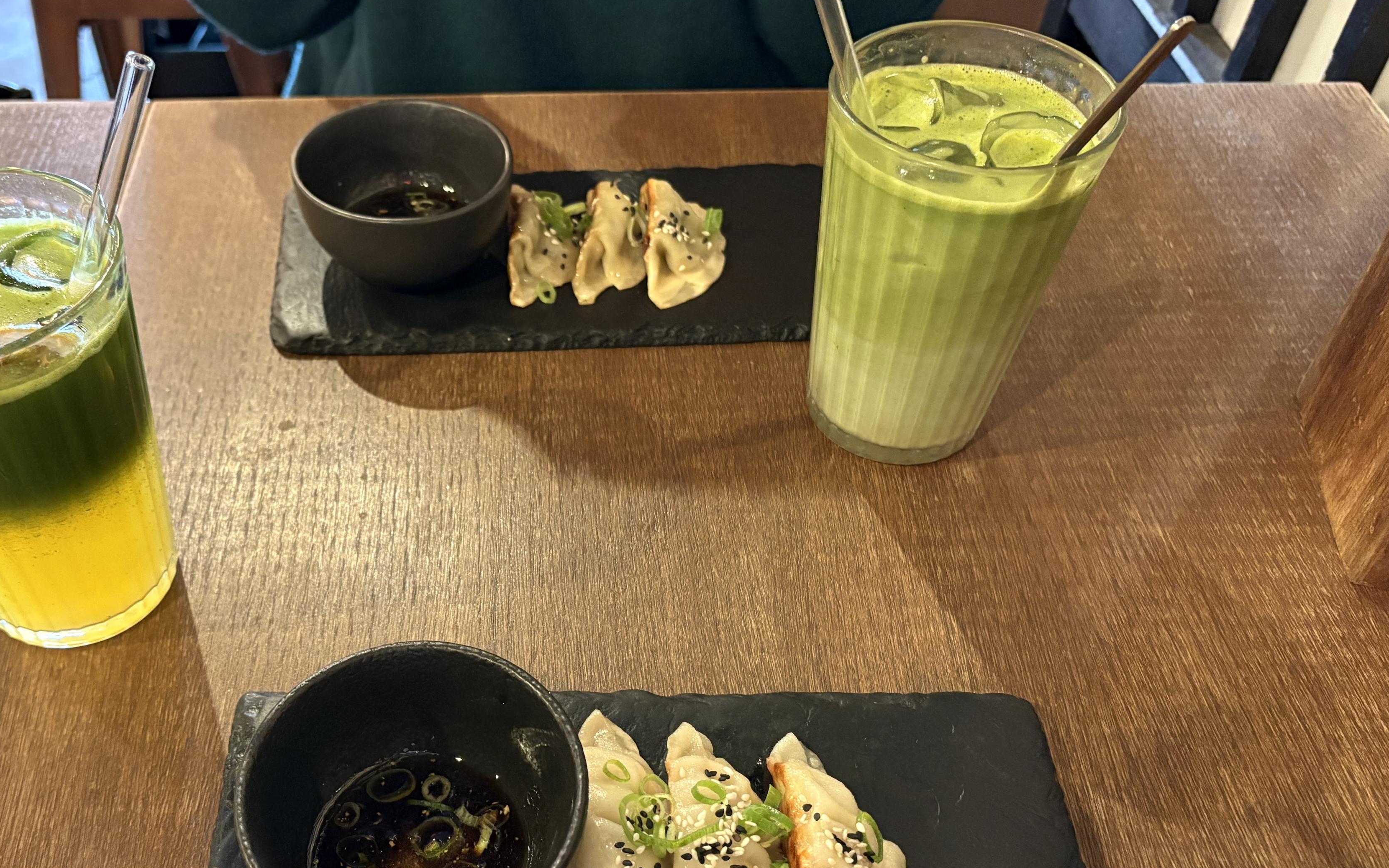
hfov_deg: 56.1
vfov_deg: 37.0
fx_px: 1287
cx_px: 534
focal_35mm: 34
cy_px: 551
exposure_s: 1/33
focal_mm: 5.96
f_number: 1.6
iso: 640
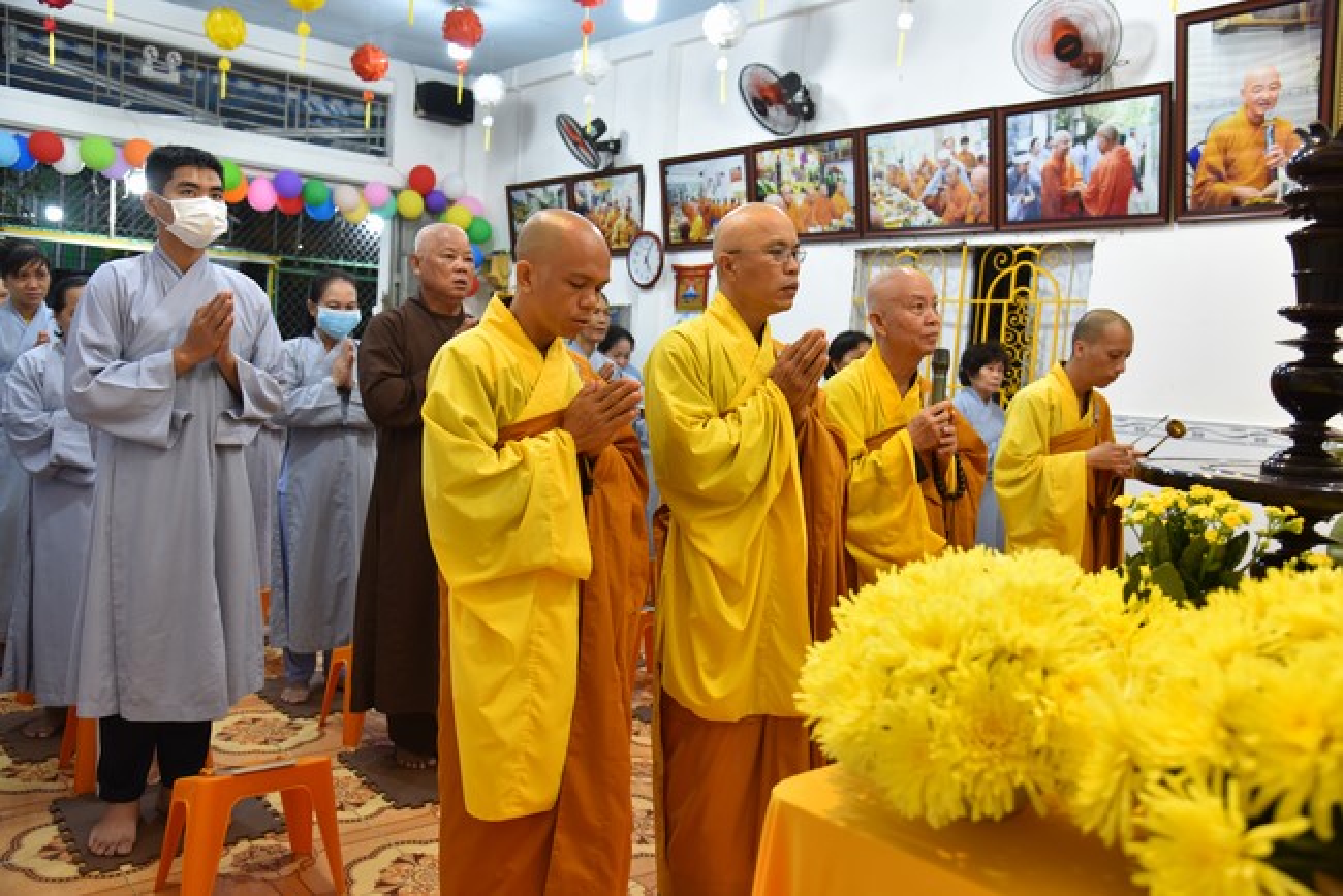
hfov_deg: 61.9
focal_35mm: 30
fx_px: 1120
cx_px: 672
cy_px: 448
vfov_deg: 43.6
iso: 640
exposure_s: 1/60
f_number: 4
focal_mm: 30
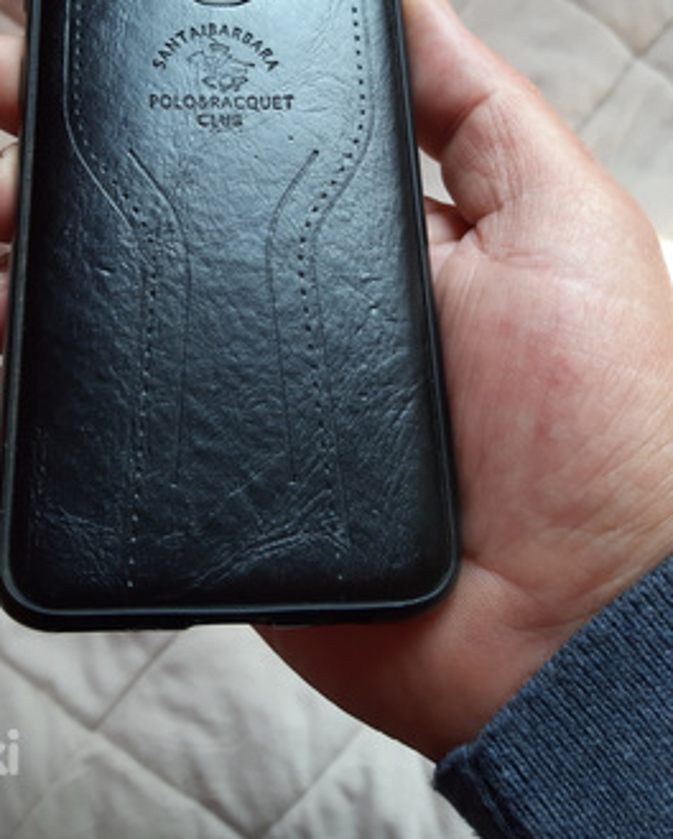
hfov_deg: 37.1
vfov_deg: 44.2
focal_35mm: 40
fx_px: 994
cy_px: 204
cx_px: 243
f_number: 1.7
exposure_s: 1/100
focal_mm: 3.93
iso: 50
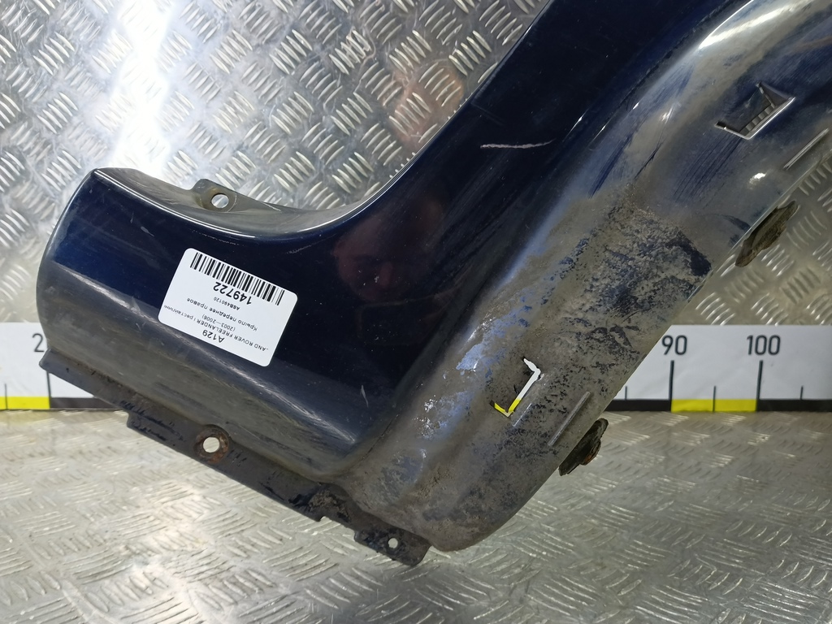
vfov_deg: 58.9
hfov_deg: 73.9
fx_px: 553
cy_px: 312
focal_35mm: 23
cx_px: 416
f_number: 1.6
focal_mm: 4.11
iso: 180
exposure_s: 1/33.3
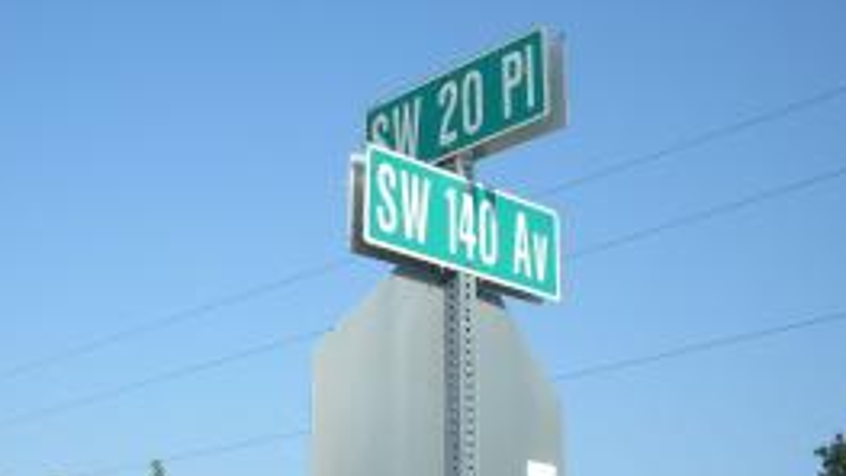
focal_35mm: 63
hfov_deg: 33.3
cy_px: 248
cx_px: 454
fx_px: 1413
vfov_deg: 19.1
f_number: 8
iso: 100
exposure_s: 1/250
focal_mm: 6.2
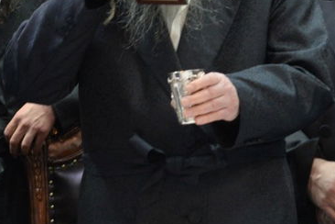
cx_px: 162
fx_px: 2419
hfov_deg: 7.9
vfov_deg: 5.3
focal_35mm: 260
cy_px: -54
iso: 2500
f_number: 5.6
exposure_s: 1/60
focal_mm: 68
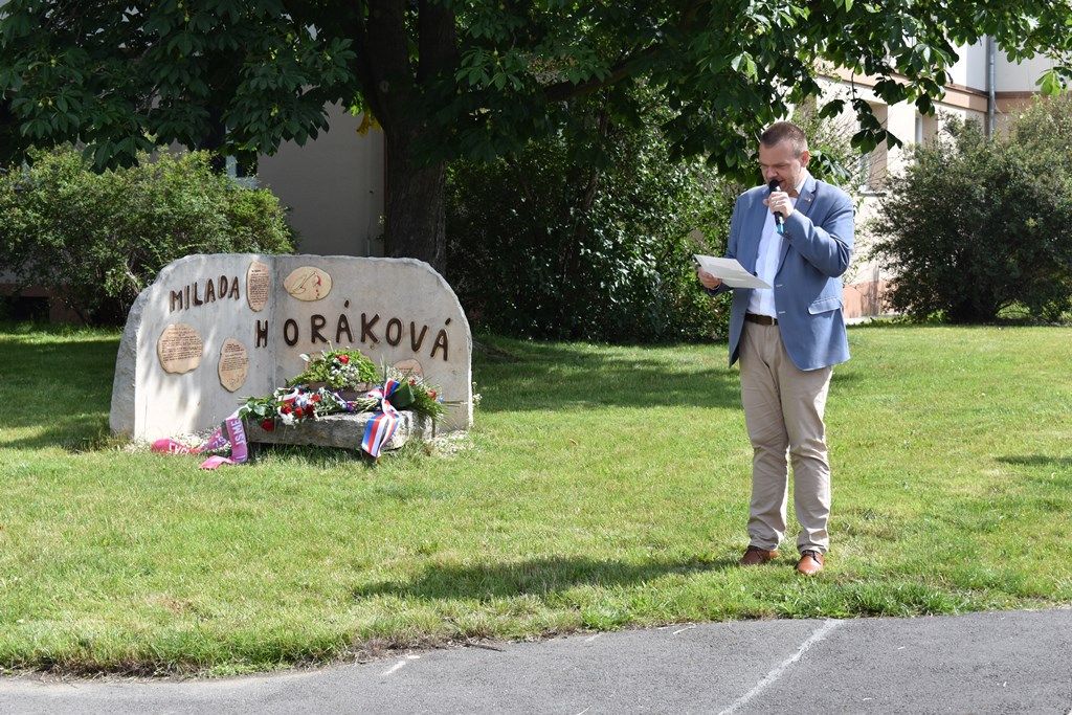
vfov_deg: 18.9
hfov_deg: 28.1
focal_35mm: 72
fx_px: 2144
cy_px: 358
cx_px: 536
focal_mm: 48
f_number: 8
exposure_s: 1/250
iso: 100
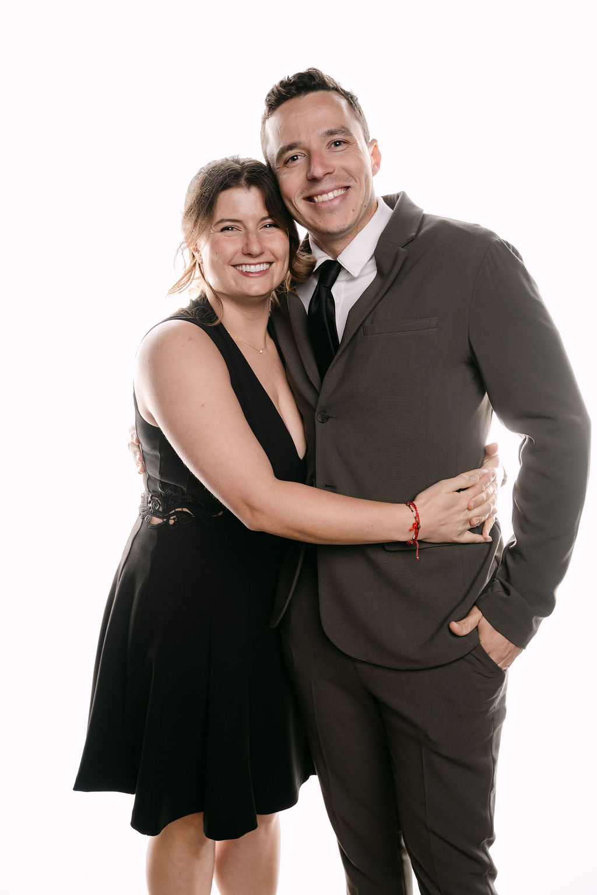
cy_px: 448
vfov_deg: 50.3
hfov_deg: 34.8
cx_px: 298
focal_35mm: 38
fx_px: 953
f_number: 2.8
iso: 100
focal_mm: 38.3
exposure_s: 1/160
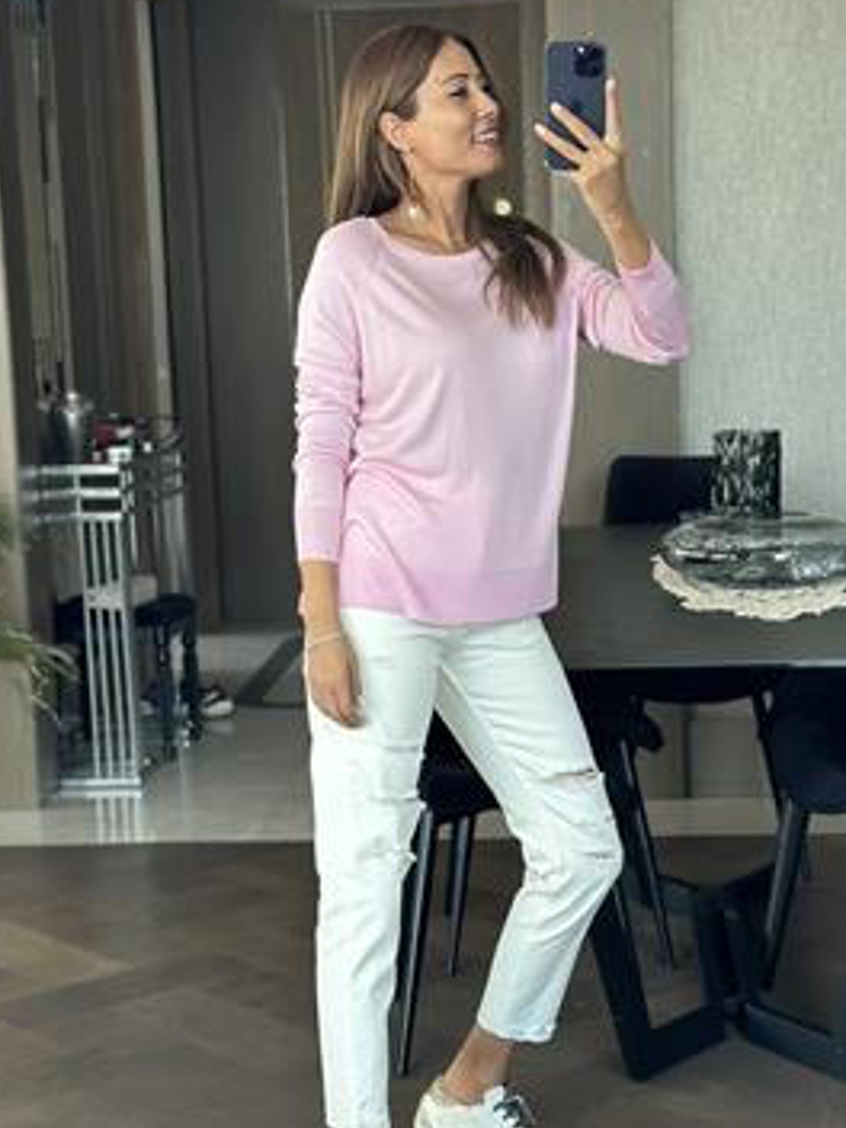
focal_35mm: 69
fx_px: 2248
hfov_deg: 21.3
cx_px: 436
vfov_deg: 28.1
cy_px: 660
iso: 125
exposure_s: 1/99
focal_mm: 6.86
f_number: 1.78
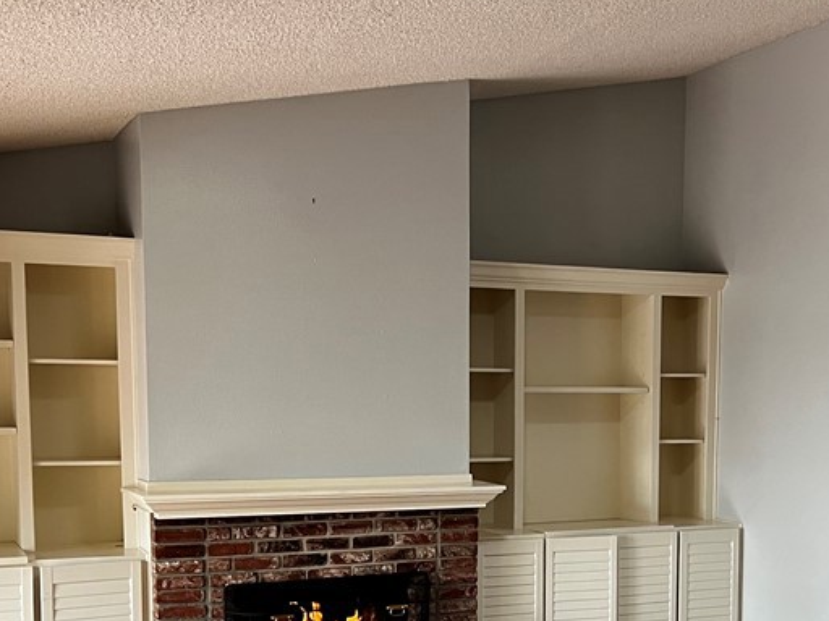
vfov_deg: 27.3
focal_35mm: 52
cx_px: 491
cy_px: 524
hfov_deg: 36.7
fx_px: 1245
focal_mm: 5.7
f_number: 1.5
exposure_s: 1/60
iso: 320
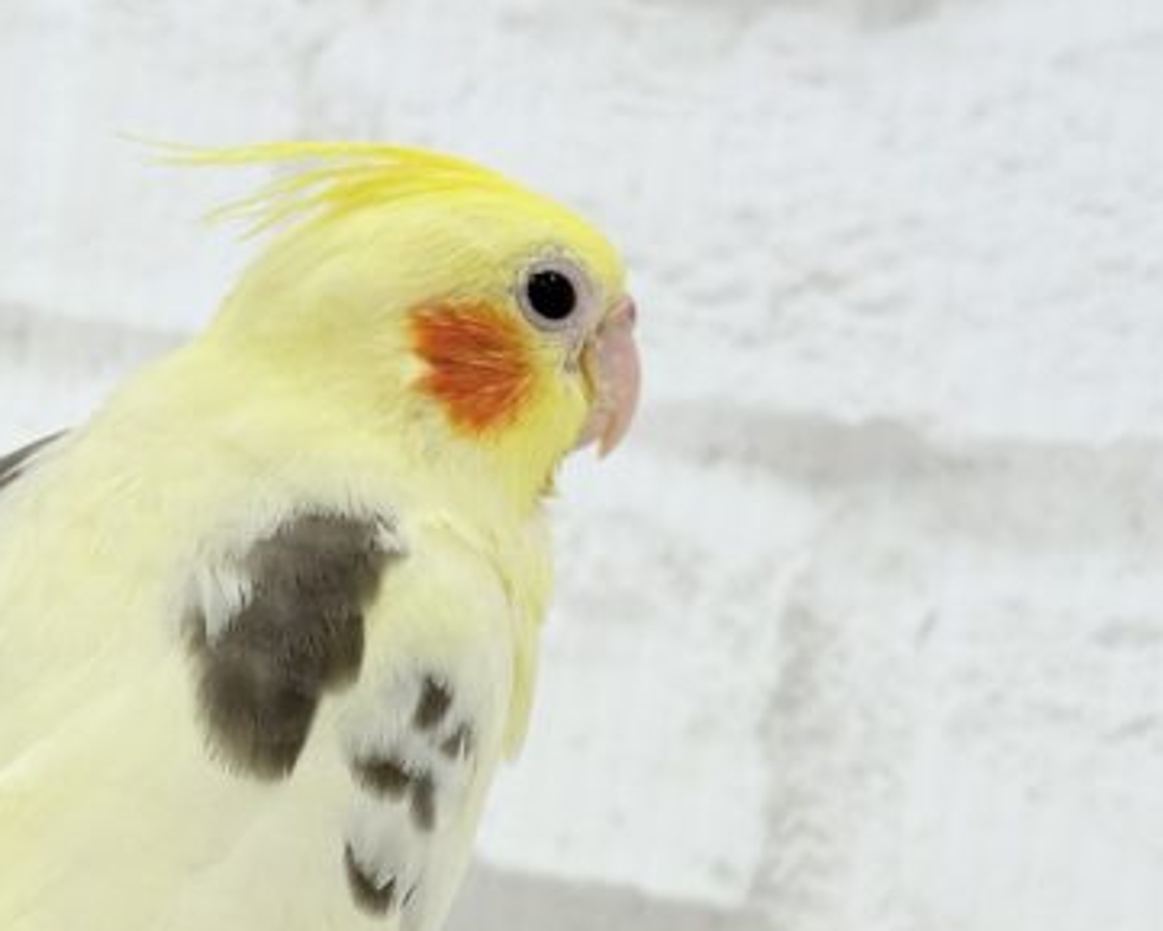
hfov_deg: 21.0
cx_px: 245
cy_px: 709
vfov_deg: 17.0
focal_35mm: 90
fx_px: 3099
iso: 40
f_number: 1.6
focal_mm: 5.96
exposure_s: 1/100
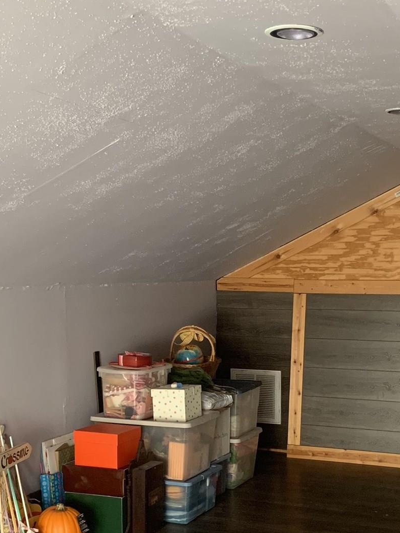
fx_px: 878
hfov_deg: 25.6
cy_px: 400
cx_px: 242
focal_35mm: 57
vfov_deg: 33.1
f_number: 1.8
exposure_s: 1/35
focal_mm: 4.25
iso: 400
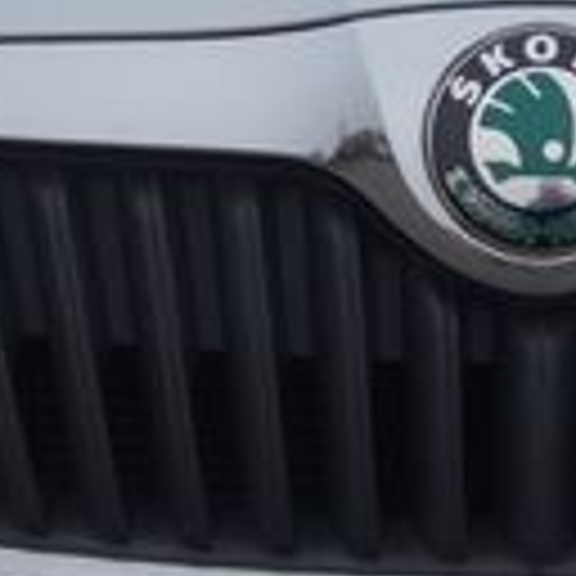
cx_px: 364
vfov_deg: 9.2
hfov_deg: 9.2
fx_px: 3577
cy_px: 16
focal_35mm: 190
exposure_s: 1/400
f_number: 2.2
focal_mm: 10.4
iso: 125
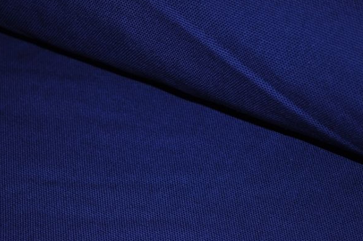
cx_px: 176
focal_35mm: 94
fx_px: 947
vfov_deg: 14.5
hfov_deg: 21.7
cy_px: 160
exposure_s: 1/60
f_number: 5.3
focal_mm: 46
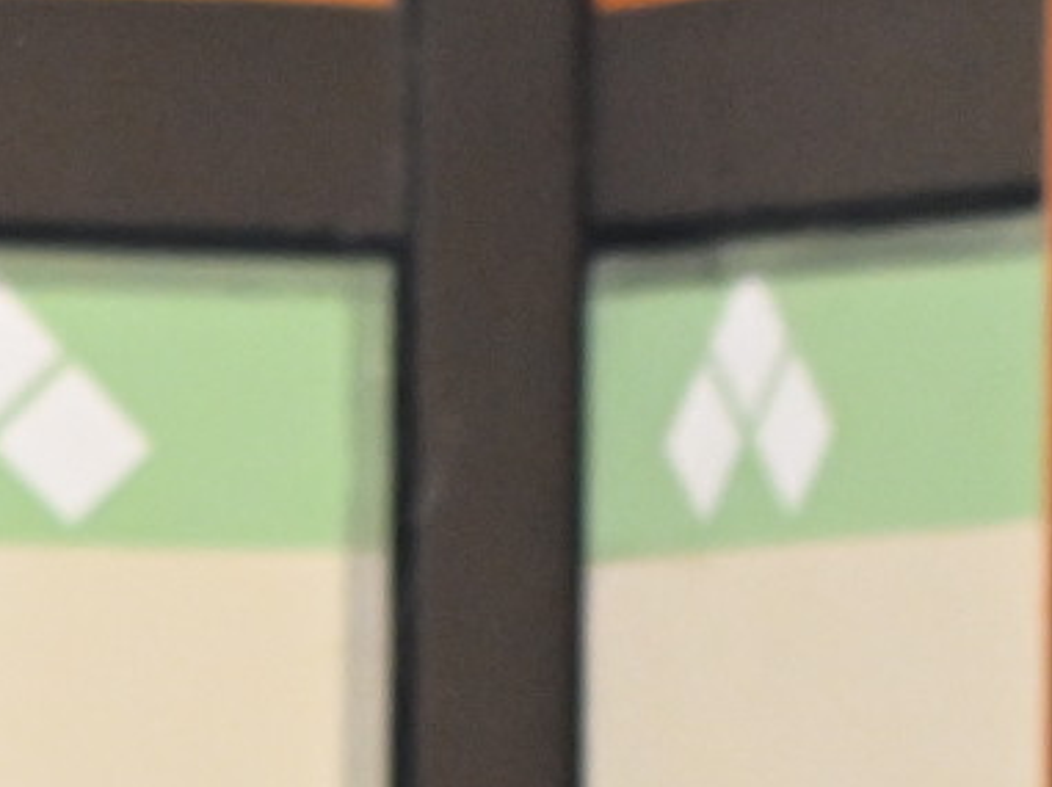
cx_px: 464
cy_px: 1740
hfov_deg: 4.1
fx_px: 14847
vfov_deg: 3.0
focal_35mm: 489
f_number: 4
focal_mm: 48
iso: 1600
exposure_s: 1/160
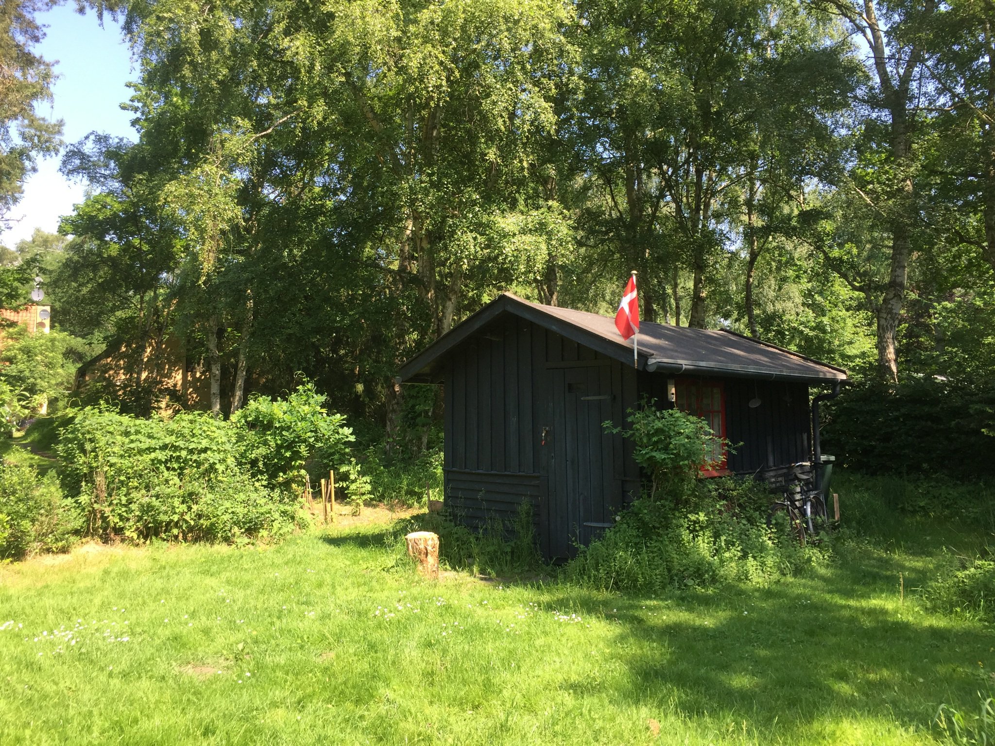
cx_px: 498
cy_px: 373
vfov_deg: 48.2
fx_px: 834
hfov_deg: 61.7
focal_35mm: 29
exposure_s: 1/425
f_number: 2.2
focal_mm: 4.15
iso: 32
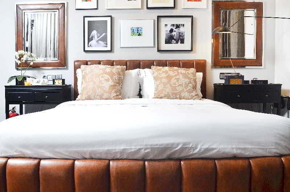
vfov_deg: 47.7
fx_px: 217
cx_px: 145
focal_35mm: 27
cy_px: 96
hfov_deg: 67.5
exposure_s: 1/50
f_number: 8
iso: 400
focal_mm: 18
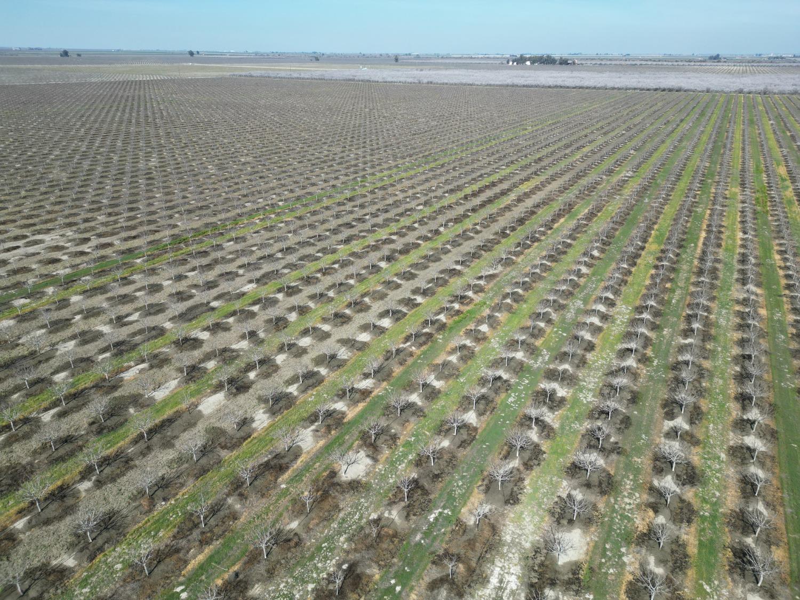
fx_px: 555
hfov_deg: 71.6
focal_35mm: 24
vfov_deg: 56.8
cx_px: 400
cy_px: 300
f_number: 1.7
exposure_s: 1/2500
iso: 110
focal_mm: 6.72
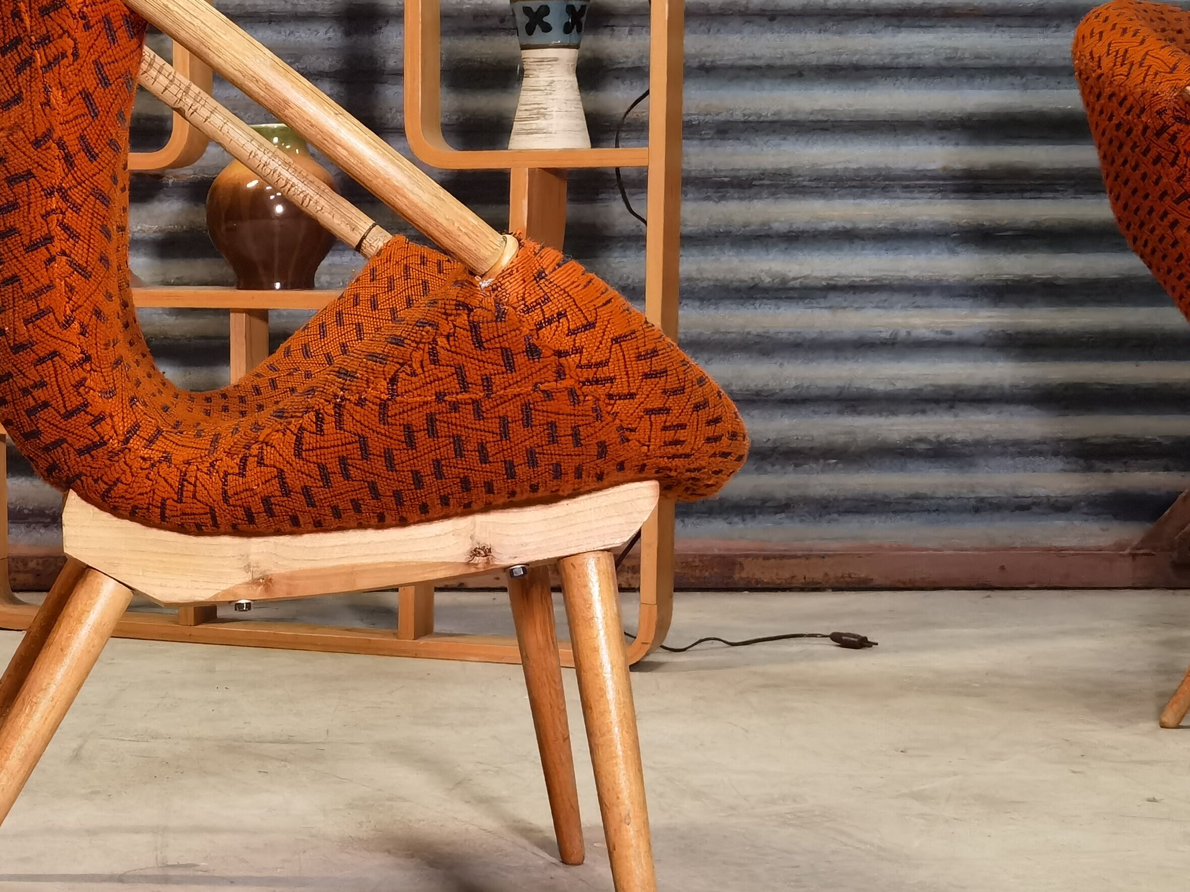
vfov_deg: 18.4
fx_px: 2750
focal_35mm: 80
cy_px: 483
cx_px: 266
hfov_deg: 24.1
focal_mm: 6.71
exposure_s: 1/33.3
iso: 500
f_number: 1.9
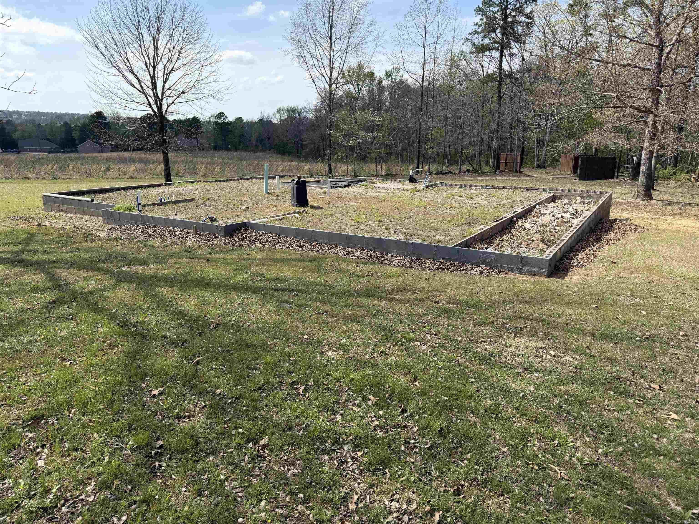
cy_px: 262
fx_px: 485
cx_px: 350
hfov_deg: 71.6
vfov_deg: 56.8
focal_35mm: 24
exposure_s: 1/3584
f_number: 1.78
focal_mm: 6.76
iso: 100
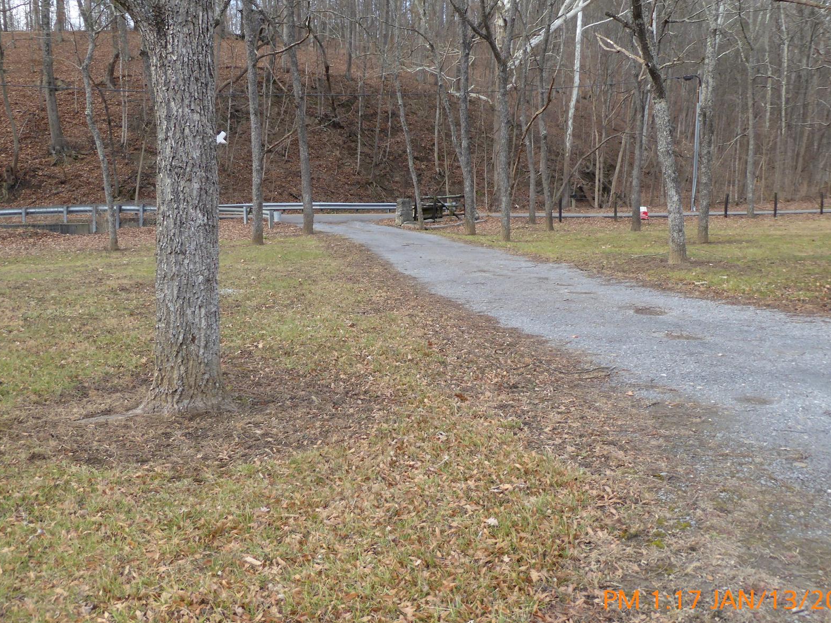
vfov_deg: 37.7
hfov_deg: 49.0
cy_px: 272
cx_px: 394
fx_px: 912
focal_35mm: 38
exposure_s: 1/160
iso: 100
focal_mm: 5
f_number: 3.5
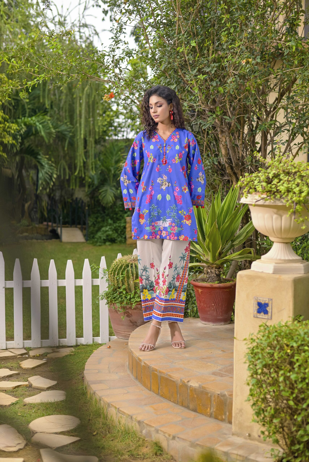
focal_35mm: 50
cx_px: 154
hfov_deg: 27.0
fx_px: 643
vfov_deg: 39.6
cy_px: 231
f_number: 2.8
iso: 100
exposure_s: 1/640
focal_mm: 50
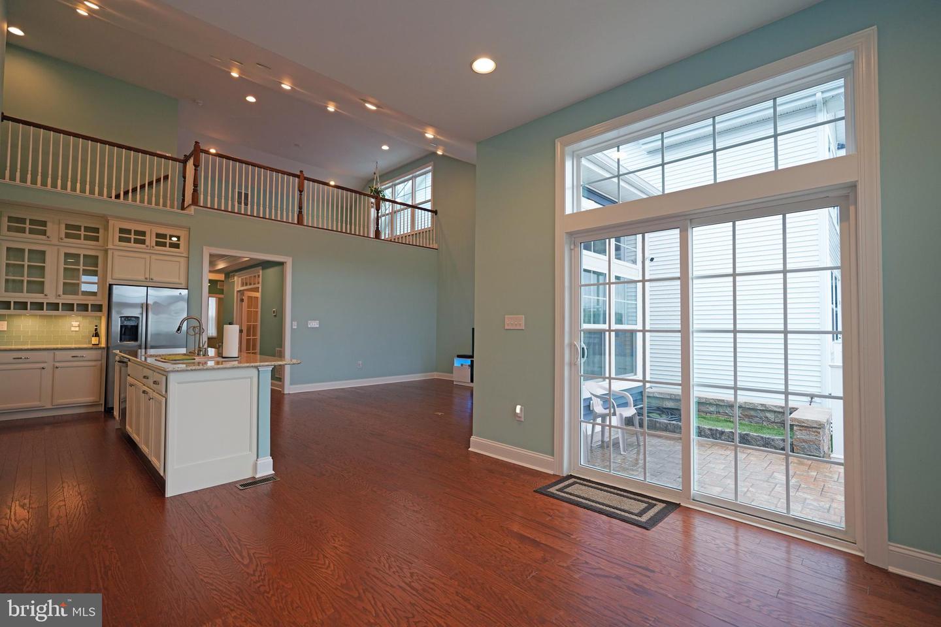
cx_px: 470
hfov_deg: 96.7
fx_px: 418
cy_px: 314
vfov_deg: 73.7
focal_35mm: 16
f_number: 4
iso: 500
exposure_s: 1/160
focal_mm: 16
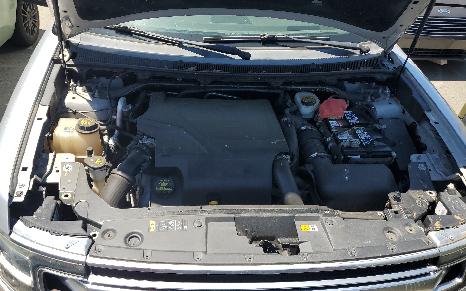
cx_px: 227
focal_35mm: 31
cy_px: 138
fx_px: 394
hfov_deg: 61.2
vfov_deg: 40.6
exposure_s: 1/1667
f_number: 1.5
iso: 50
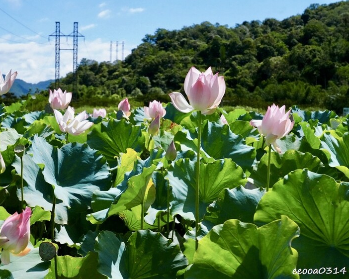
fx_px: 774
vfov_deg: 20.4
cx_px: 138
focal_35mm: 75
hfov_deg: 25.3
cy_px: 139
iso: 6400
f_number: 13
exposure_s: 1/5000
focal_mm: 66
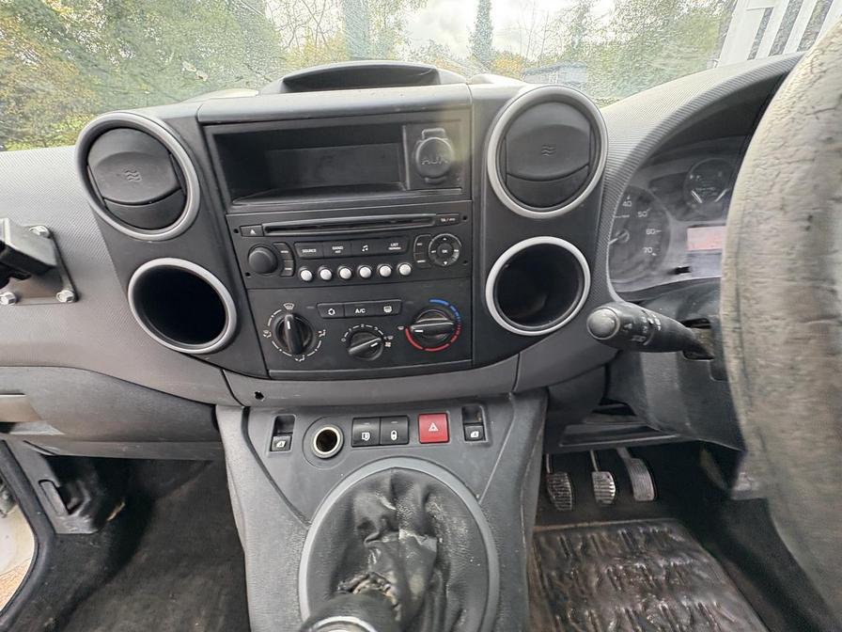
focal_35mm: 14
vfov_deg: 85.7
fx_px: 341
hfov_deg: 102.1
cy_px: 316
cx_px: 421
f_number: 2.2
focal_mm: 2.22
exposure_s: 1/99
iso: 160
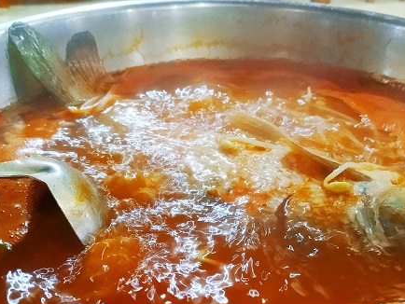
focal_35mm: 39
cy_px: 201
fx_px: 457
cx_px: 235
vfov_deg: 36.5
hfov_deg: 47.7
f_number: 1.9
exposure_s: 1/17
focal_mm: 3.94
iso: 640
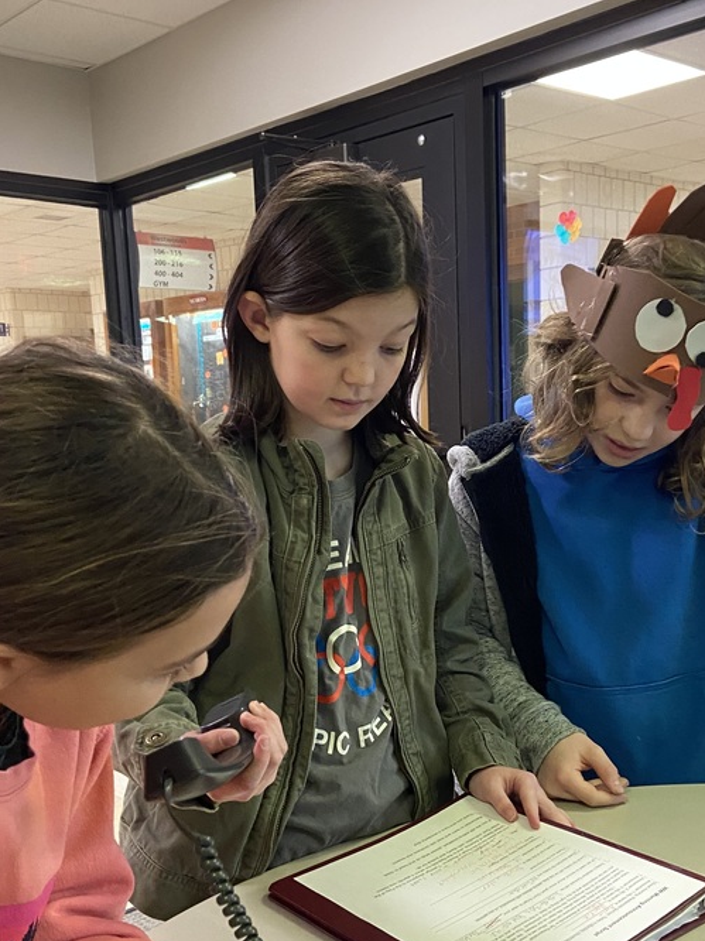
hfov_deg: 35.9
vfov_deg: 46.5
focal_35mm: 40
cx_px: 381
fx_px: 1087
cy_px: 565
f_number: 1.8
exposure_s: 1/40
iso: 400
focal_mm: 4.25
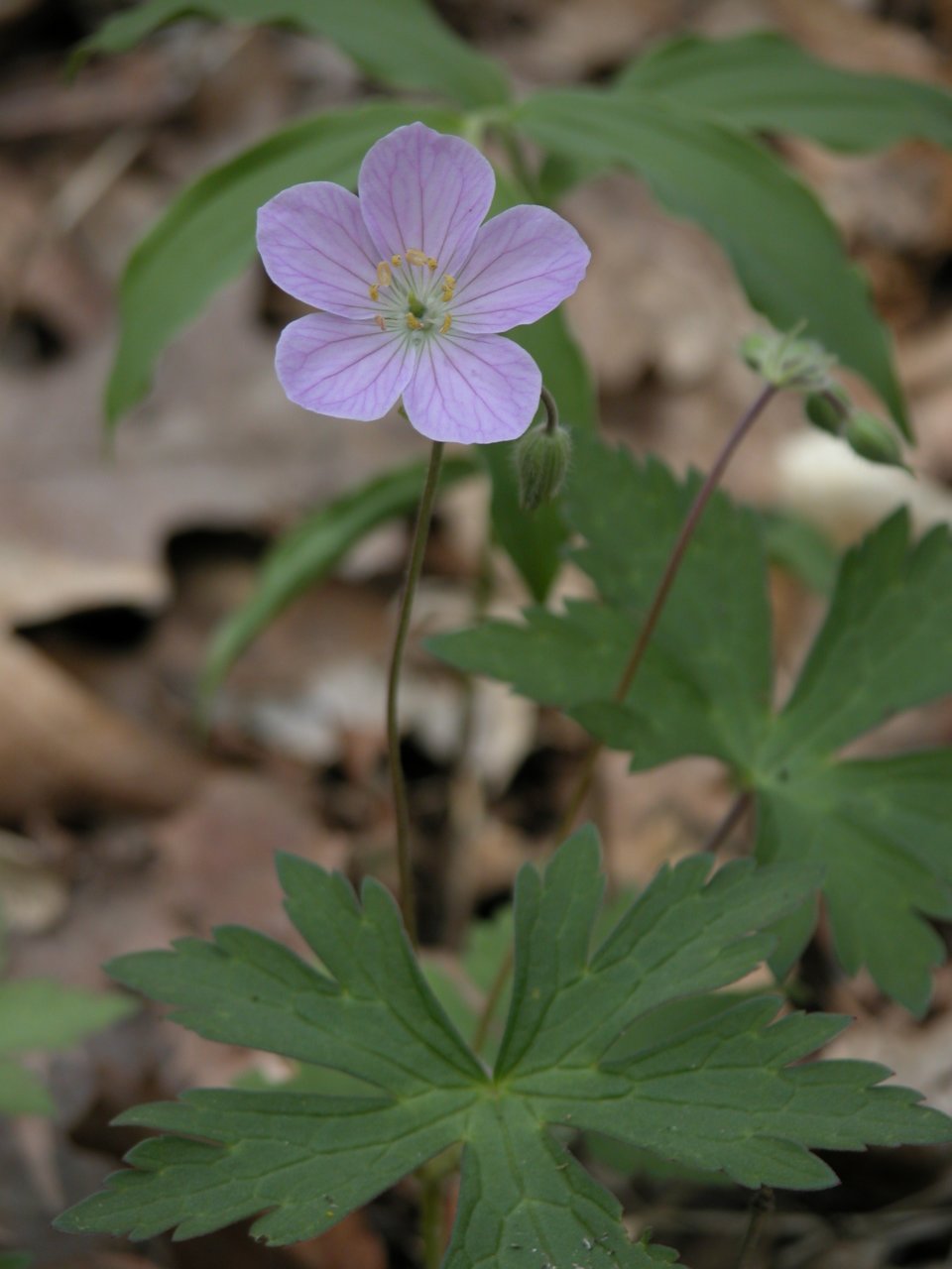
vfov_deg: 8.2
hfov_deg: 6.1
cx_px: 476
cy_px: 634
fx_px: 8874
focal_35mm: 242
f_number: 4.2
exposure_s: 1/269
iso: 100
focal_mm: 61.5
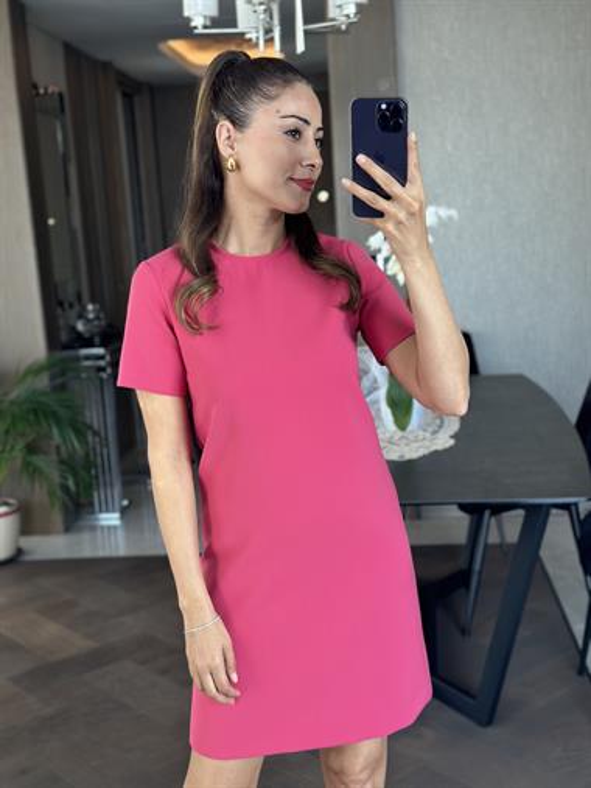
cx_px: 296
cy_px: 394
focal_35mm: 48
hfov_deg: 30.3
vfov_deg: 39.6
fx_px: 1092
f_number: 1.78
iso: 125
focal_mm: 6.86
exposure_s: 1/75
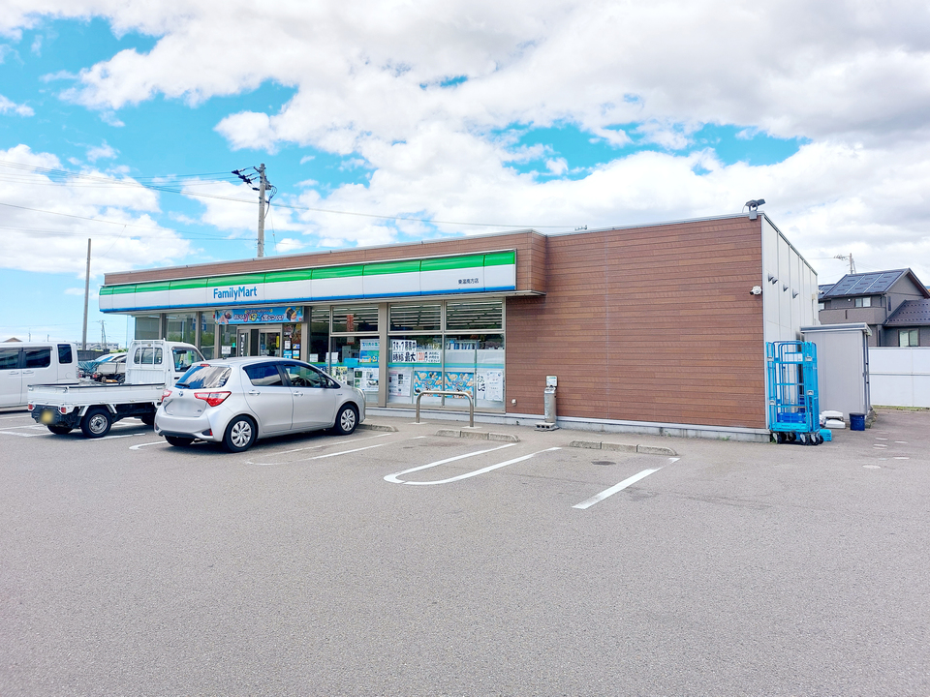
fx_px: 645
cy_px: 348
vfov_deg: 56.8
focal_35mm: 24
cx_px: 465
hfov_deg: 71.6
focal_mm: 5.23
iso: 25
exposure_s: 1/474
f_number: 1.8
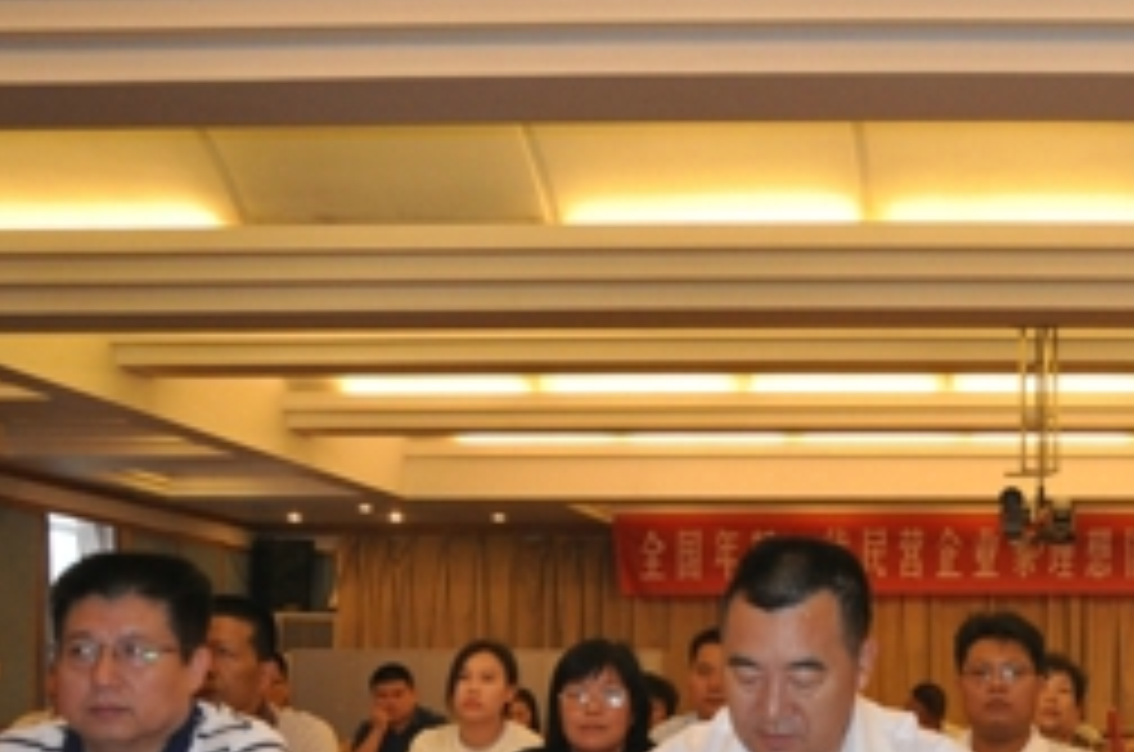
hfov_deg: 31.6
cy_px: 565
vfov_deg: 22.7
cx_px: 1112
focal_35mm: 59
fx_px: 1855
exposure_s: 1/125
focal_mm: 18
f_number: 3.5
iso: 640
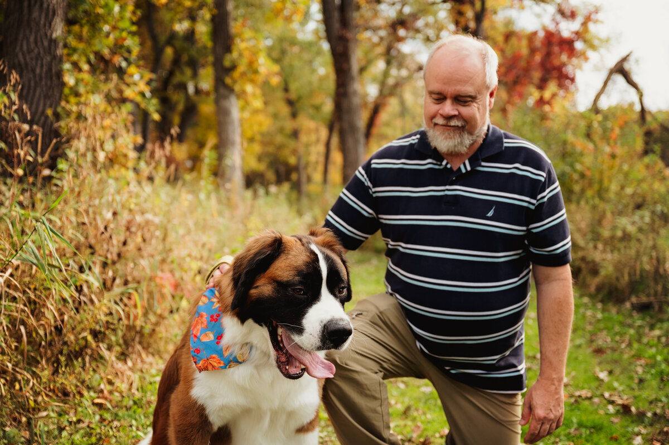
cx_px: 334
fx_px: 743
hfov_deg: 48.5
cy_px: 222
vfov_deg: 33.3
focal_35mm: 40
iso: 500
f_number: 2.8
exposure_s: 1/800
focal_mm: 40
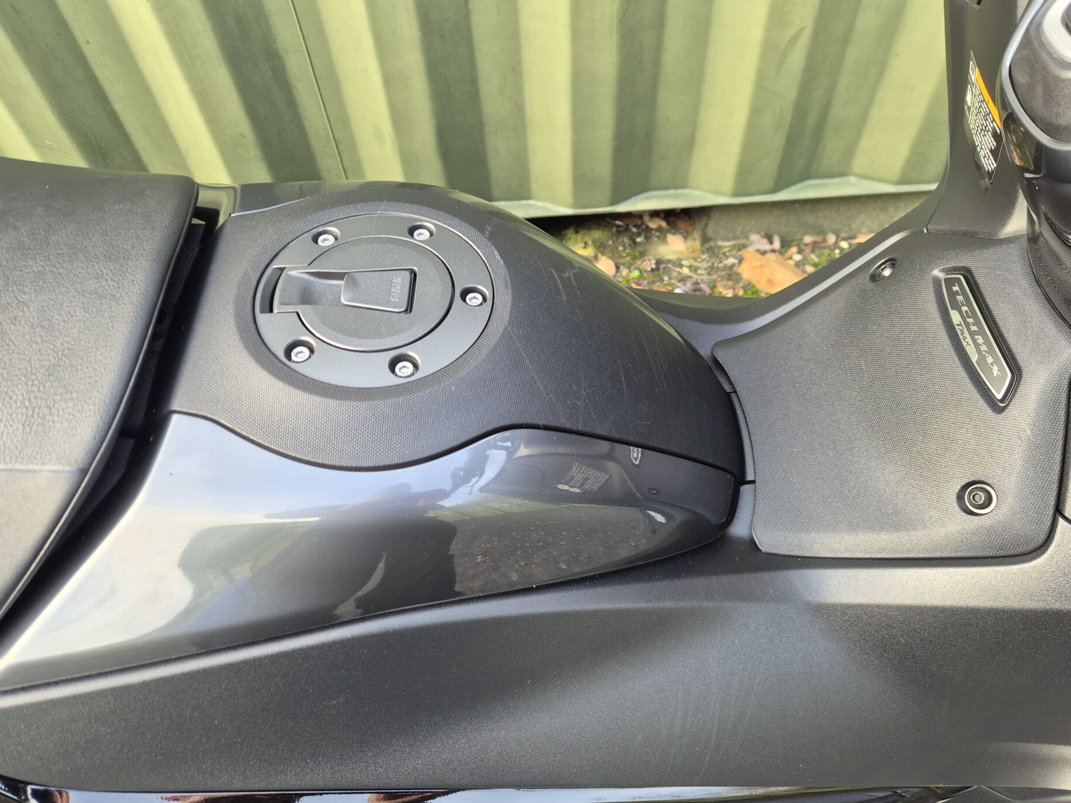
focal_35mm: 25
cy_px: 395
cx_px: 547
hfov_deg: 69.4
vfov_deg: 54.9
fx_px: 773
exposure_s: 1/100
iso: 160
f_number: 1.8
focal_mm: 5.4
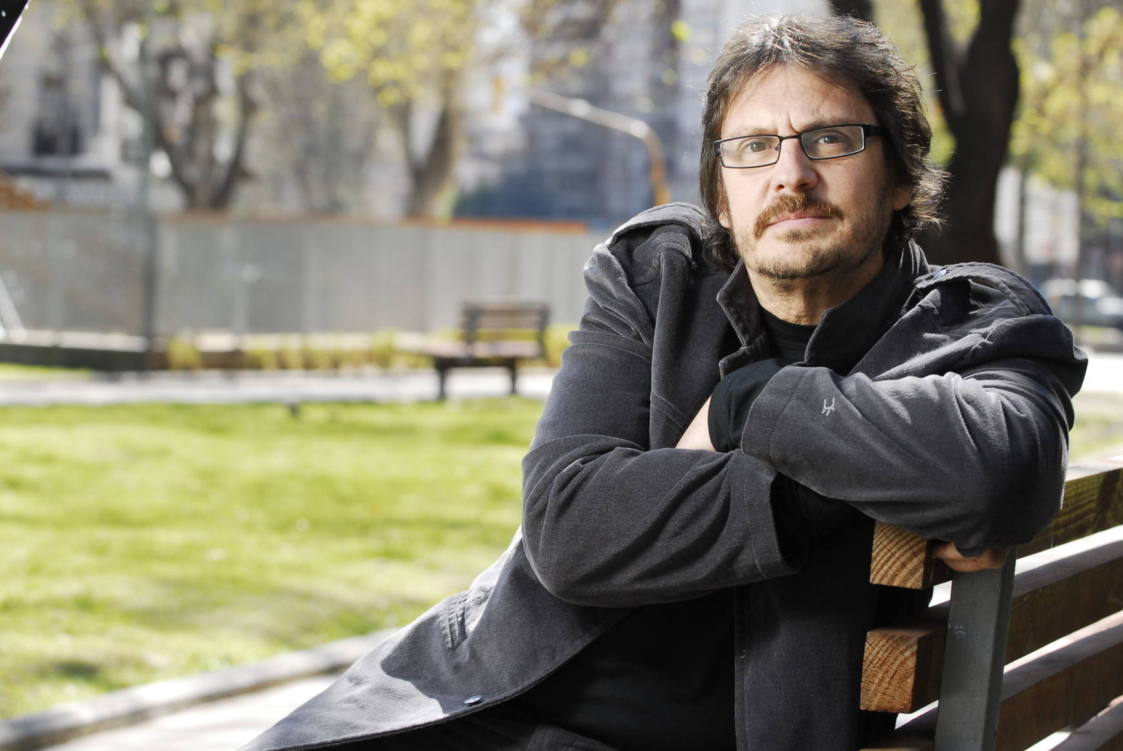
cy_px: 376
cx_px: 562
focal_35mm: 123
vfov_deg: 11.2
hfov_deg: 16.6
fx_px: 3841
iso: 200
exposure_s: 1/200
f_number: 6.3
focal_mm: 82
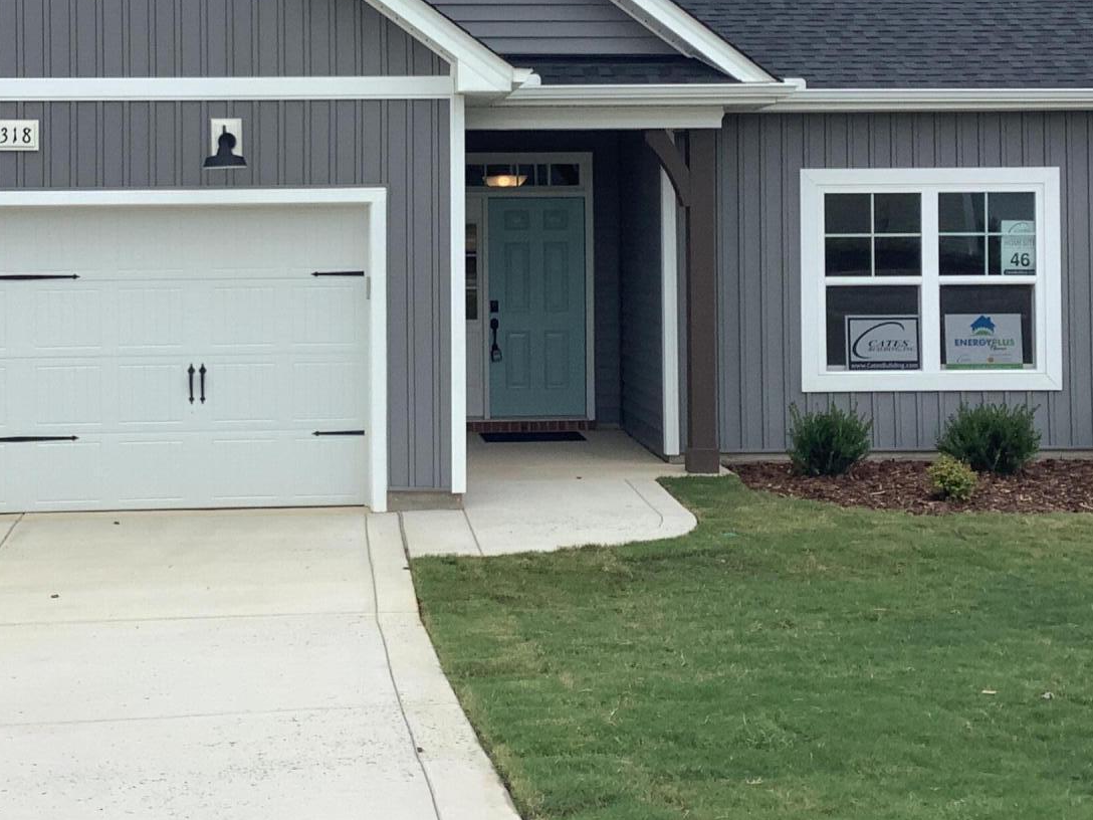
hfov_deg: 33.6
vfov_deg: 25.3
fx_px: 1800
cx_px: 416
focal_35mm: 57
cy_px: 193
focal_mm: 3.3
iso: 25
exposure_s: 1/497
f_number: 2.4
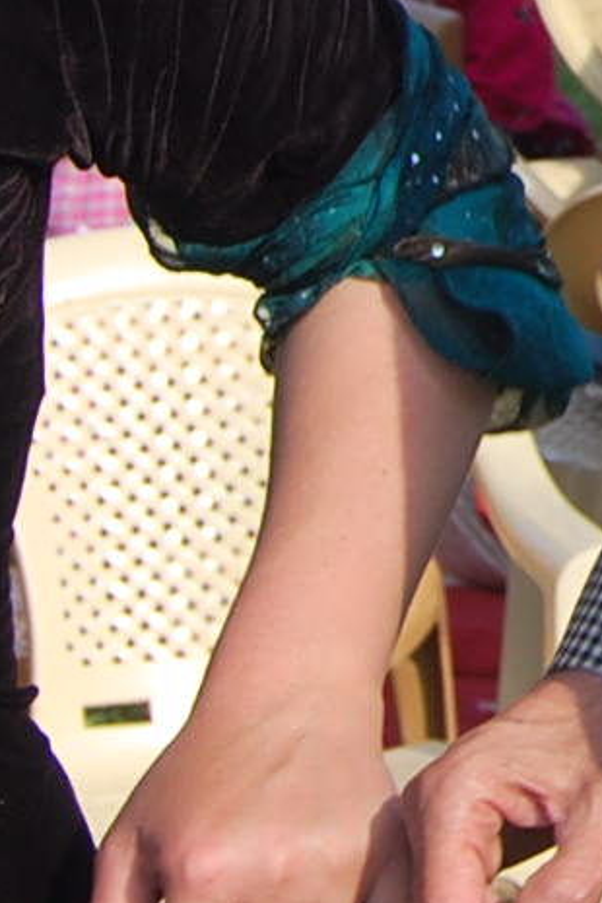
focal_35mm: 262
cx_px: 1563
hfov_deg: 5.1
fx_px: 6571
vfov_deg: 7.8
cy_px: -276
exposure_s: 1/200
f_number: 7.1
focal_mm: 28
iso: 100
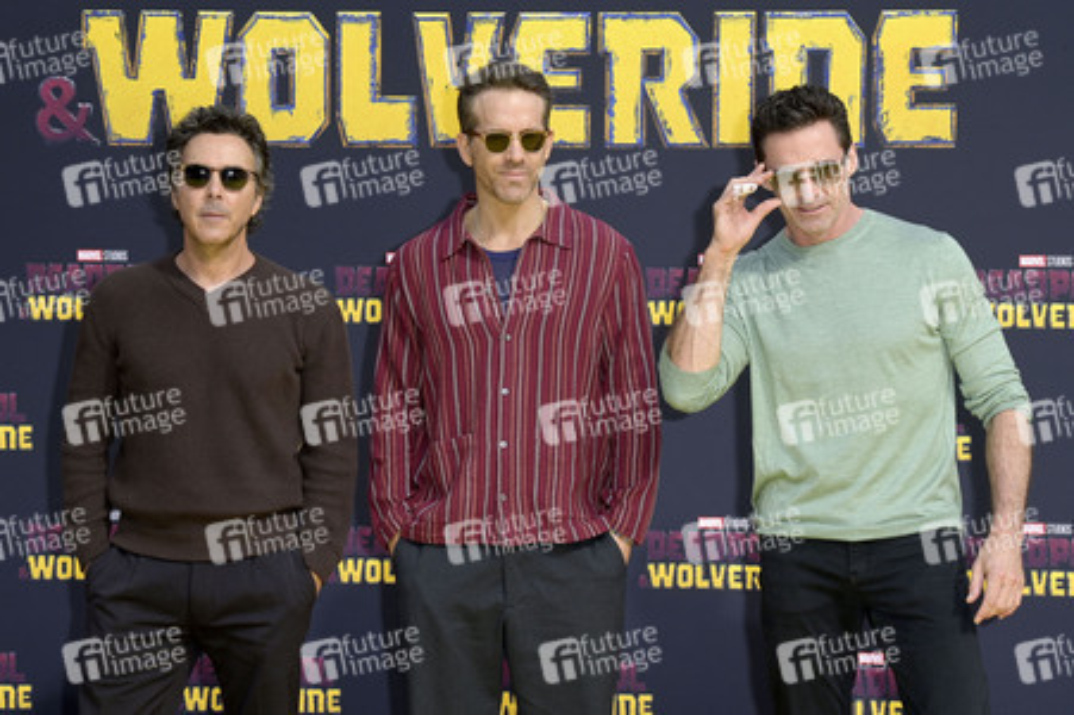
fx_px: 2832
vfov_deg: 14.4
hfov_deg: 21.5
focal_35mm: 95
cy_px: 358
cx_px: 537
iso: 320
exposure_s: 1/200
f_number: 14
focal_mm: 95
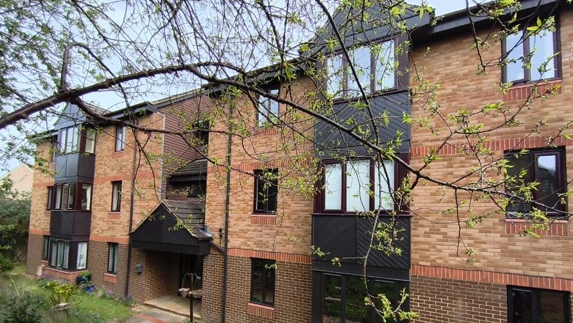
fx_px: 258
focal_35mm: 17
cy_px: 207
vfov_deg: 62.8
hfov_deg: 95.9
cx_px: 283
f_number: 2.2
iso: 50
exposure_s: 1/934
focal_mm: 1.65
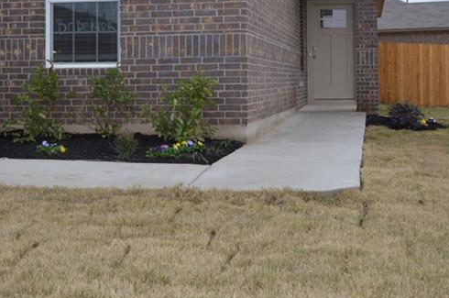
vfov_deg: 19.5
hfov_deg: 29.3
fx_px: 859
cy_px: 57
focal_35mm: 69
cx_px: 204
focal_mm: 22
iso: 160
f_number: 4
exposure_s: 1/125
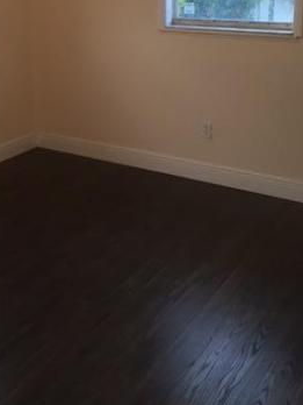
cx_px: 84
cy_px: 68
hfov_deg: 28.8
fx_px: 584
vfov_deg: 36.6
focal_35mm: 50
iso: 32
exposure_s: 1/30
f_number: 2.2
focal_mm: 4.15
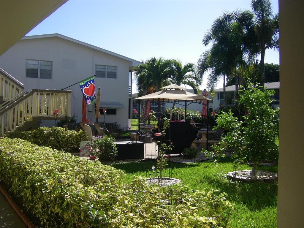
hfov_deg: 49.0
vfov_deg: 37.7
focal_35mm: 38
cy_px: 114
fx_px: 334
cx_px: 152
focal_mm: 6.3
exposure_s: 1/200
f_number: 7
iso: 64
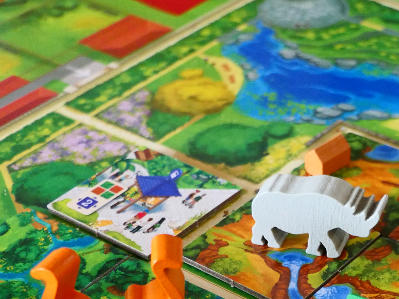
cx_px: 378
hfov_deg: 19.9
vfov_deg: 15.3
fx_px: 1107
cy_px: 259
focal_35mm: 96
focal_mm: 16
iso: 1250
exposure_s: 1/80
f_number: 3.5
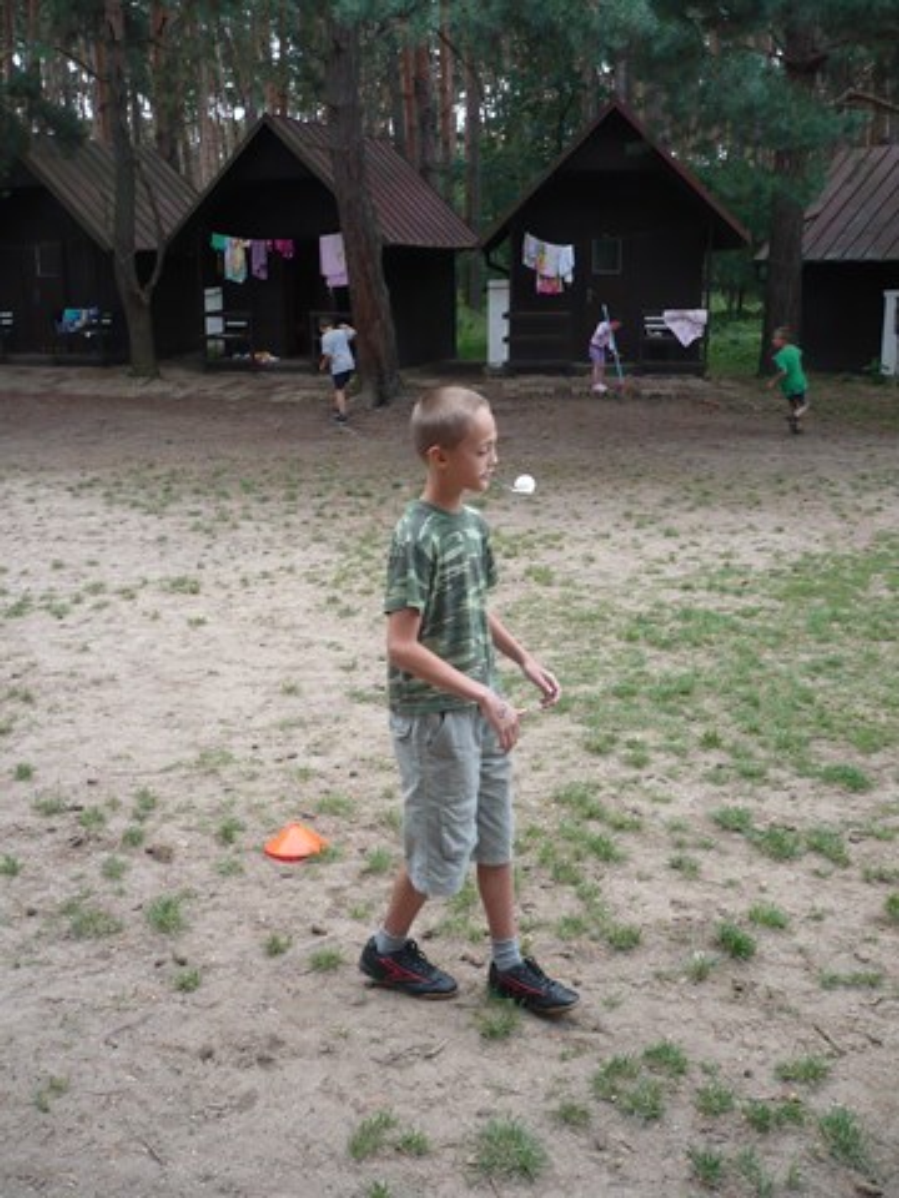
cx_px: 450
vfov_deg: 52.6
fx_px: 1212
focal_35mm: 35
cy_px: 599
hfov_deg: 40.7
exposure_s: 1/125
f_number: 2.8
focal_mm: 5.8
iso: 160
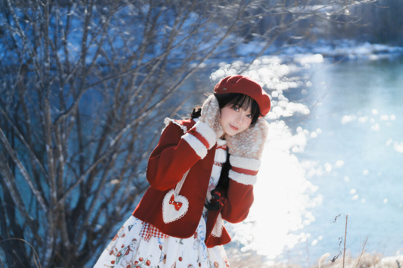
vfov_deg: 27.0
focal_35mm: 50
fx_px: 560
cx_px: 202
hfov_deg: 39.6
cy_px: 134
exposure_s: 1/5000
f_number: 1.4
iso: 100
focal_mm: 50
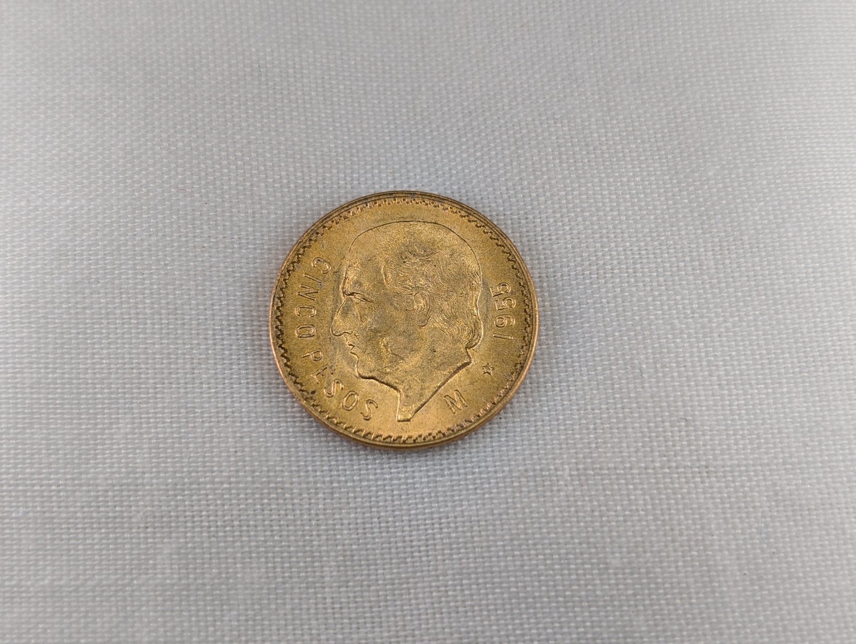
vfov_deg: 29.8
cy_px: 322
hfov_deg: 38.9
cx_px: 428
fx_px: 1214
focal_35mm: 49
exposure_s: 1/806
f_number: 1.68
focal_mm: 6.9
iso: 25
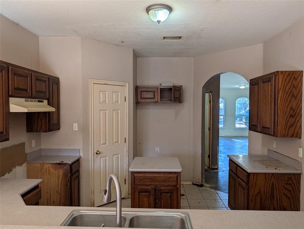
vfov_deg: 56.9
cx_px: 152
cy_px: 114
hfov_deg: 71.5
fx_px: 211
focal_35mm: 24
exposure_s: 1/120
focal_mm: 6.9
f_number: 1.68
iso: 19
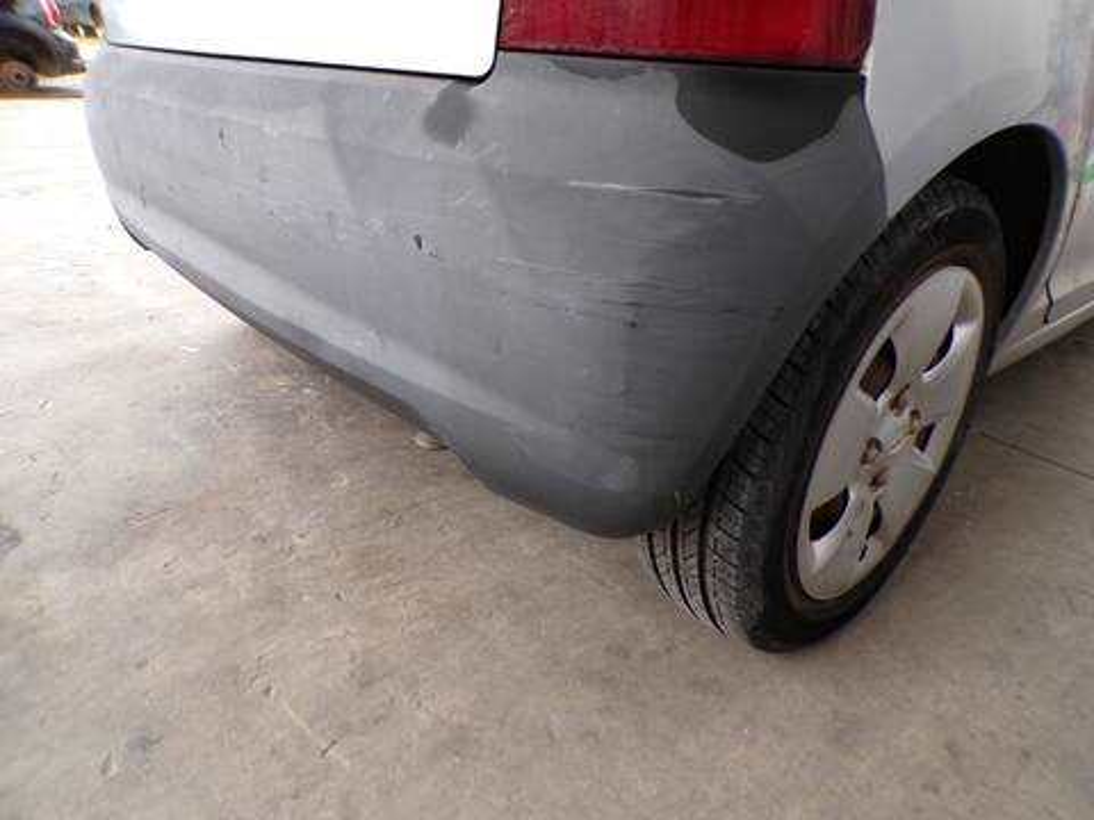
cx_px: 547
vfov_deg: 56.8
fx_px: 758
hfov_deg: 71.6
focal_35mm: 24
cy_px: 410
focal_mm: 4.3
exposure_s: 1/70
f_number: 3
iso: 100
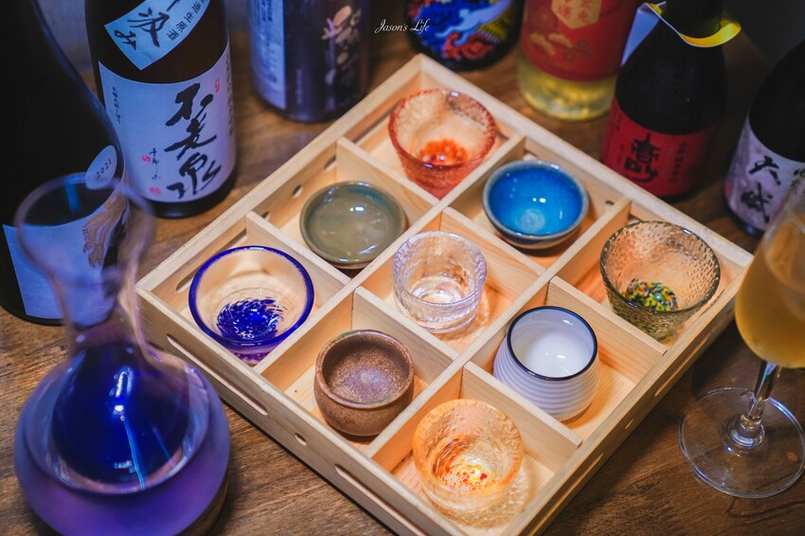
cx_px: 402
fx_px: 1565
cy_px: 268
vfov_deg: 19.4
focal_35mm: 70
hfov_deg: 28.9
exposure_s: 1/80
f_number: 2.8
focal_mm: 70
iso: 500
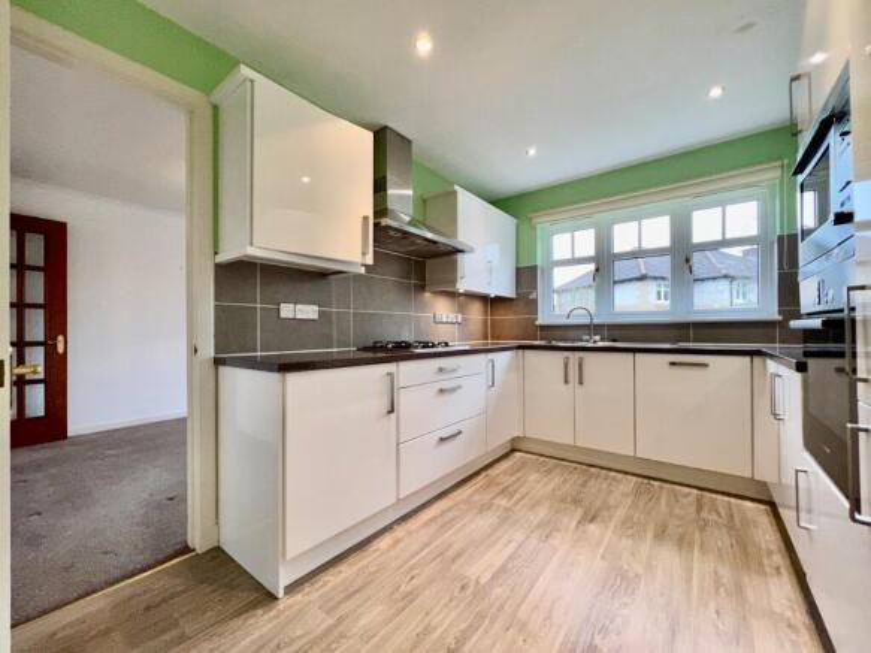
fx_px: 327
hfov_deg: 106.2
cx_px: 436
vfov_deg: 89.9
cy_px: 326
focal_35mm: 13
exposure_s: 1/100
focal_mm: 1.57
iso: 160
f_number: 1.8
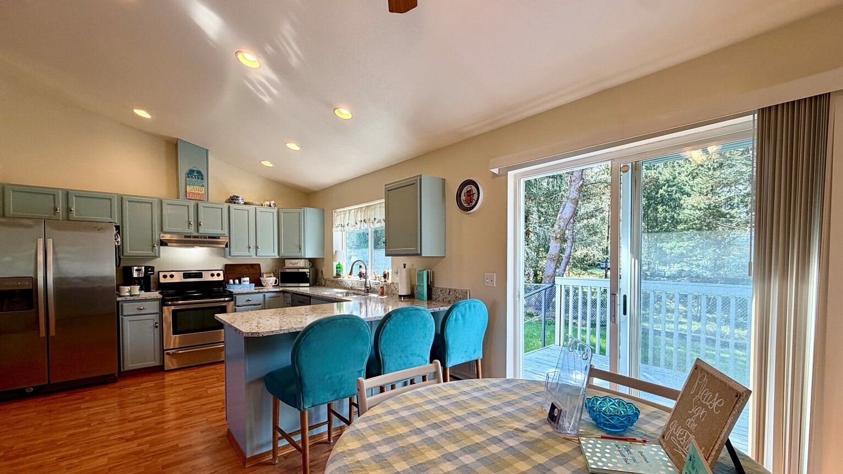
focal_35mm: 16
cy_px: 268
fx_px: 358
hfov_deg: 99.4
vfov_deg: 66.8
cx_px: 423
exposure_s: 1/120
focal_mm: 2.22
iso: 100
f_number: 2.2
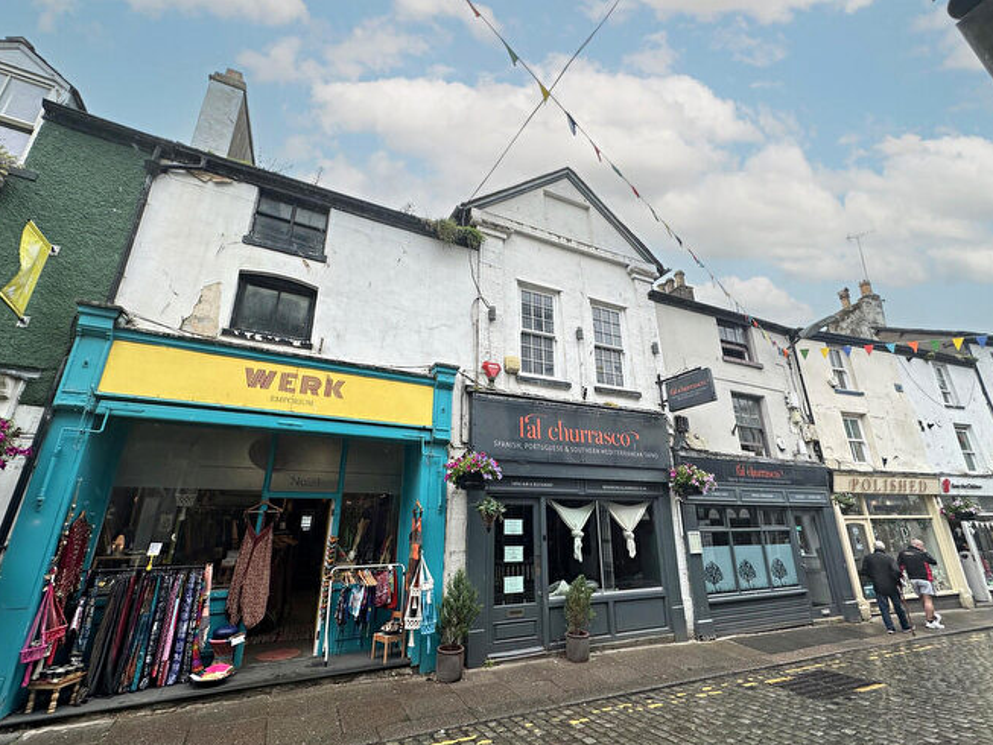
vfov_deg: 81.7
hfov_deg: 98.1
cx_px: 514
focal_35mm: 15
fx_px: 430
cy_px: 387
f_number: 2.2
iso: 40
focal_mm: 2.22
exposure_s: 1/619
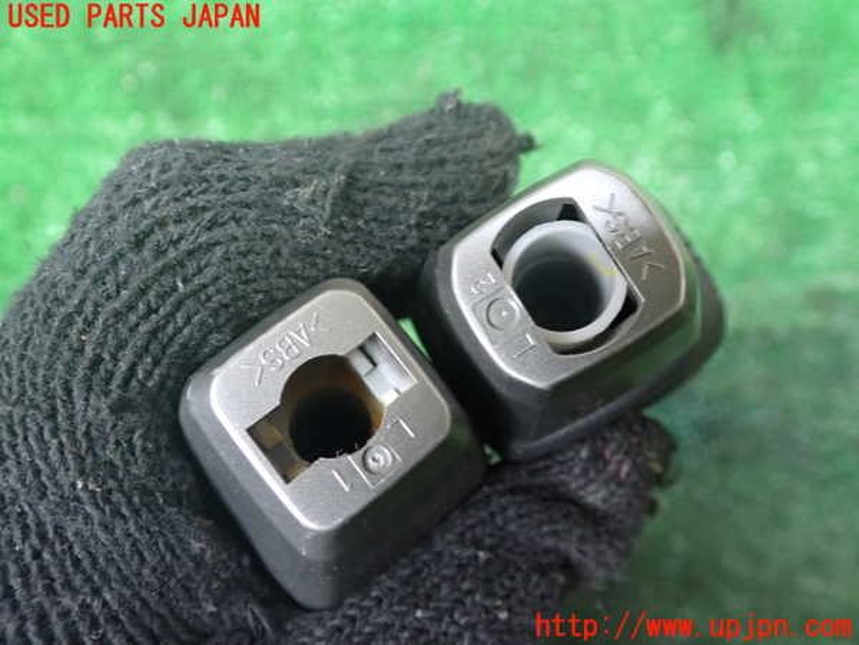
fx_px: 744
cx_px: 430
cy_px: 322
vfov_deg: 46.8
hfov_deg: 60.0
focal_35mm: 30
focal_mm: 5.4
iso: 800
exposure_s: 1/25
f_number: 2.3
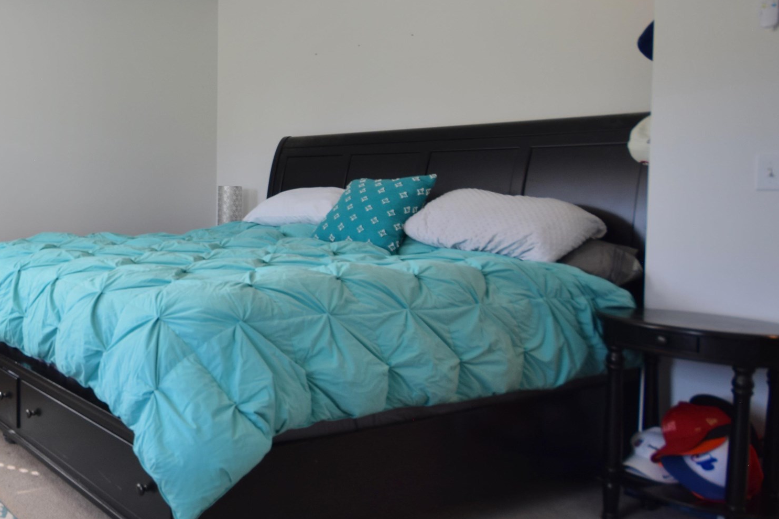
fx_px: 671
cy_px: 211
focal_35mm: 31
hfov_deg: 49.7
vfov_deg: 42.2
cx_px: 9
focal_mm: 10
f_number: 6.3
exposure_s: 1/15
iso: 200
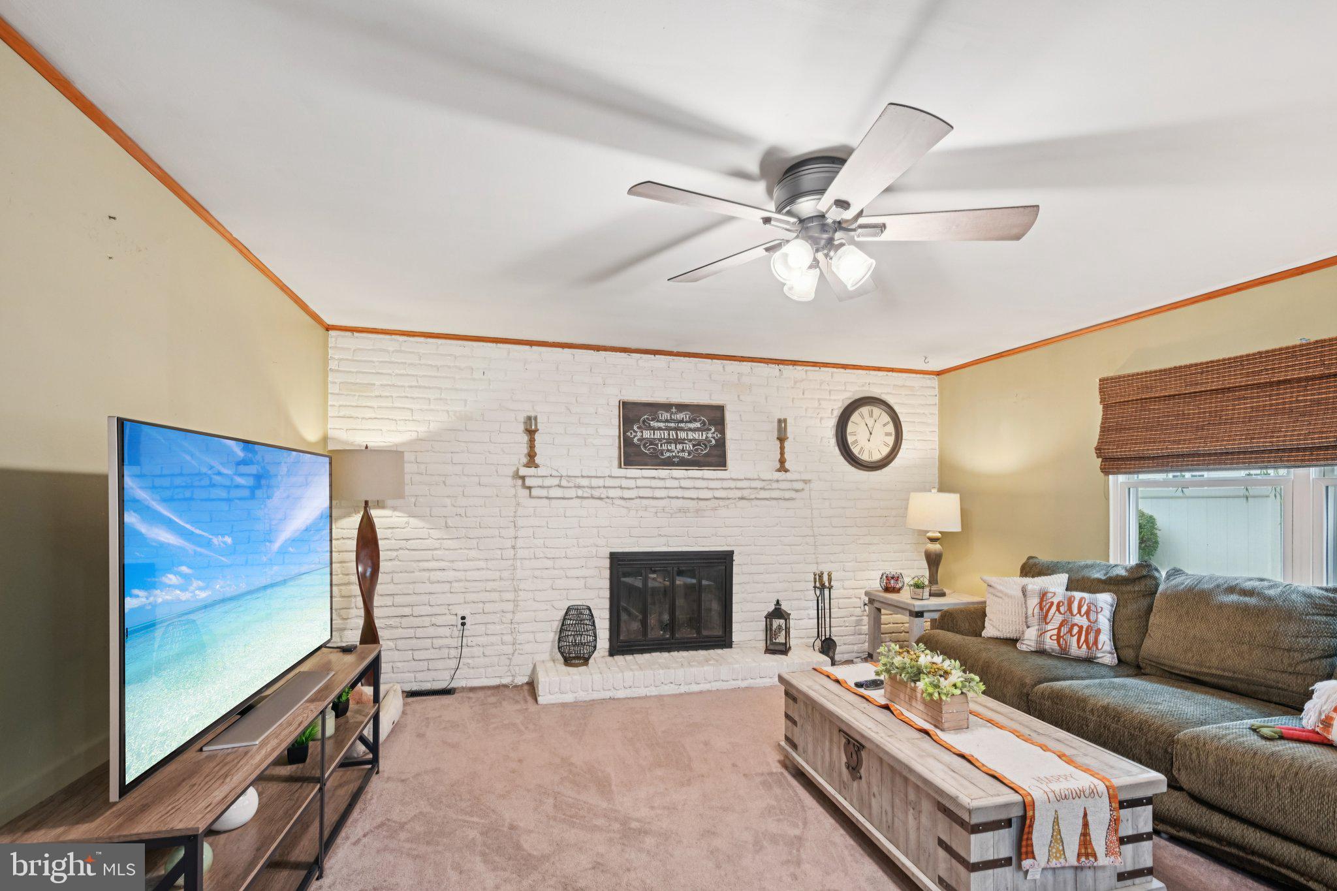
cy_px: 446
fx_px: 594
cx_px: 668
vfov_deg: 73.7
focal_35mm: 16
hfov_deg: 96.7
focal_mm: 16
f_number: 8
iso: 800
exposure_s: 1/10
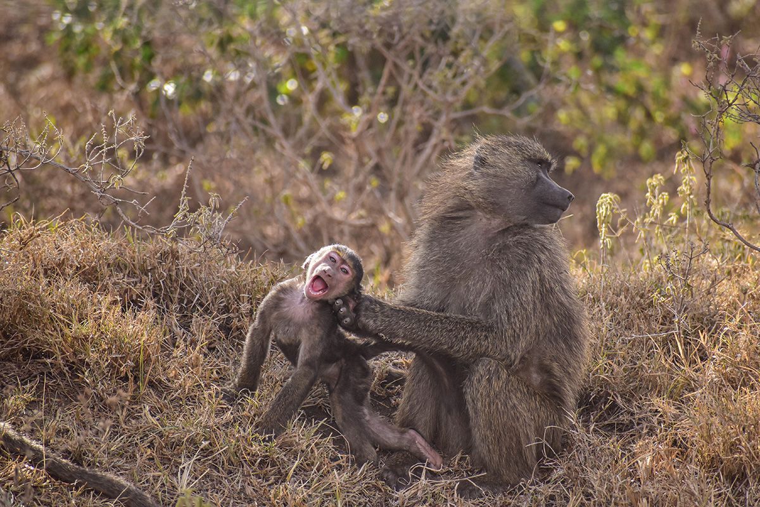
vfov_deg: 3.1
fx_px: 9499
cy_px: 254
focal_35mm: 450
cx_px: 380
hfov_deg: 4.6
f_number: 6.3
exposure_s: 1/800
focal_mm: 300
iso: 800
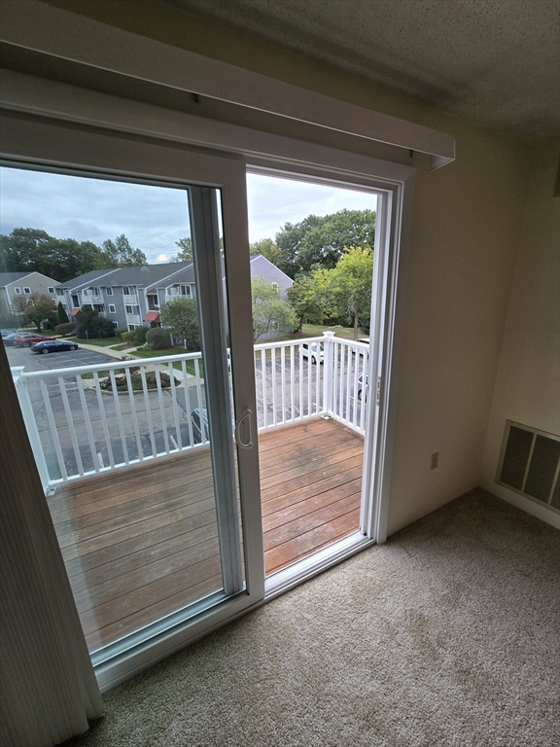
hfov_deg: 89.9
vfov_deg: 106.2
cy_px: 374
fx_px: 280
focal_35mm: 13
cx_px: 280
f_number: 2.2
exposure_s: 1/174
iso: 50
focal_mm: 2.2
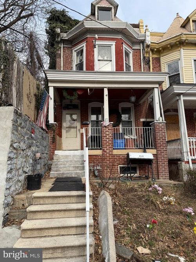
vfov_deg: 71.6
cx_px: 98
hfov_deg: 56.8
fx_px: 181
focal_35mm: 24
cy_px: 131
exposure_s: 1/2169
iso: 80
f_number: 1.78
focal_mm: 6.76
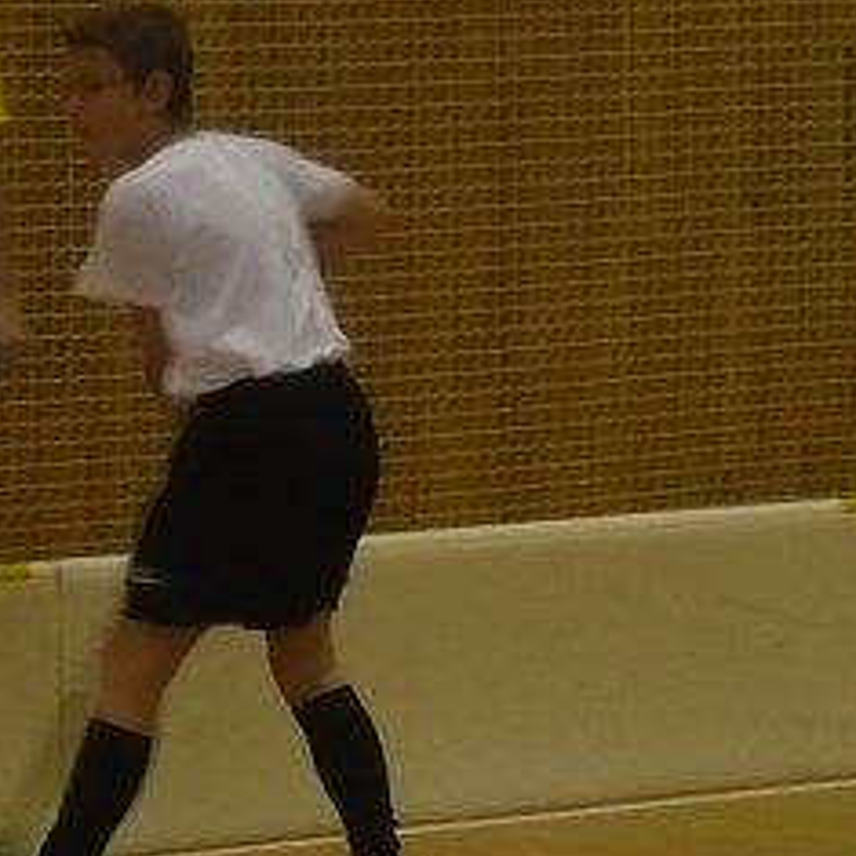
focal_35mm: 318
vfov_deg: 5.5
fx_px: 8897
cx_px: 535
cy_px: 393
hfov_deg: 5.5
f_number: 4.9
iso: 250
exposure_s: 1/30
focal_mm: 17
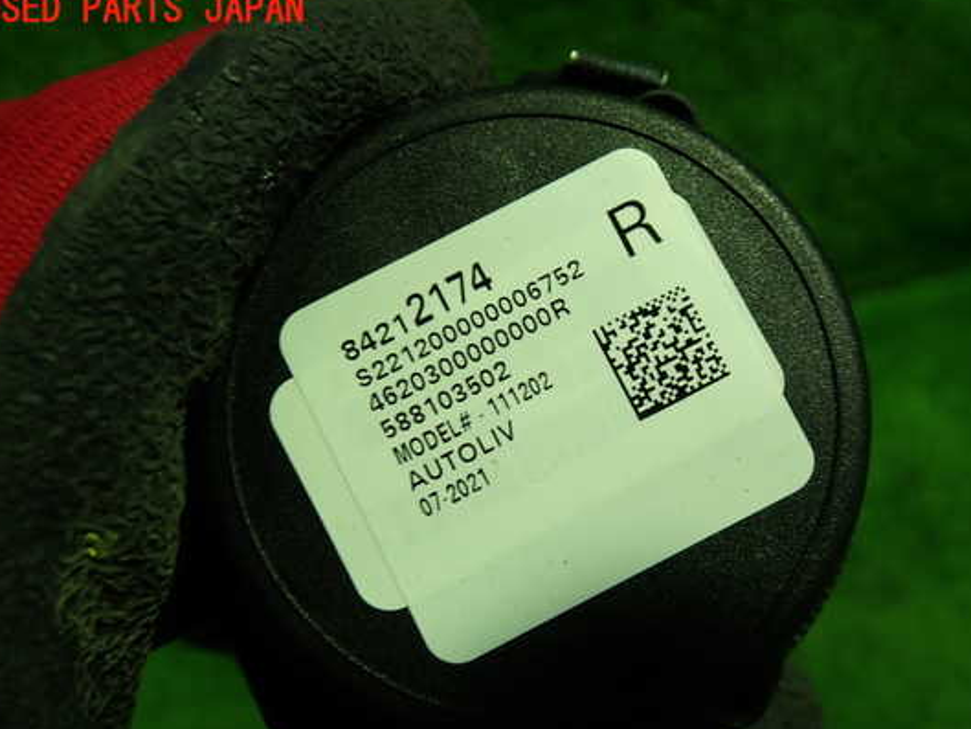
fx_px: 954
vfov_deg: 41.8
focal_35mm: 34
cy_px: 400
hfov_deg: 53.9
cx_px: 521
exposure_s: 1/60
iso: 160
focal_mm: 5.4
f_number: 2.3
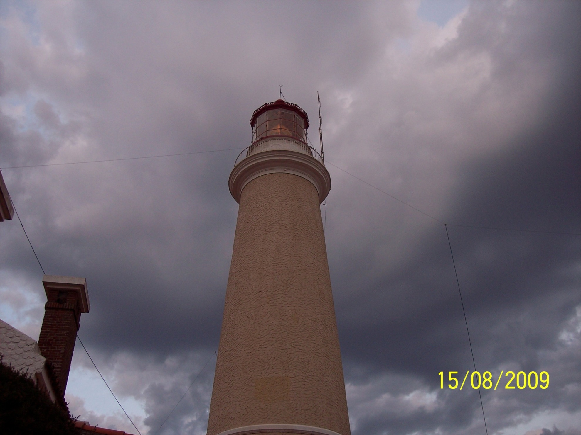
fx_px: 655
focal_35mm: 39
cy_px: 218
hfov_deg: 47.9
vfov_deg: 36.8
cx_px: 290
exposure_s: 1/60
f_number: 3.4
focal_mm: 8
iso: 100
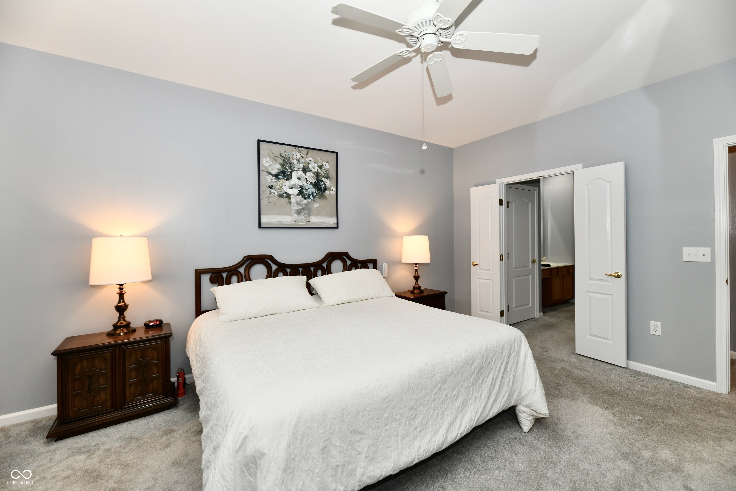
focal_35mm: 14
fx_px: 286
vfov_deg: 81.2
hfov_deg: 104.3
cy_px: 246
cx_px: 368
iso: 640
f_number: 6.3
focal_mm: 14
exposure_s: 1/60
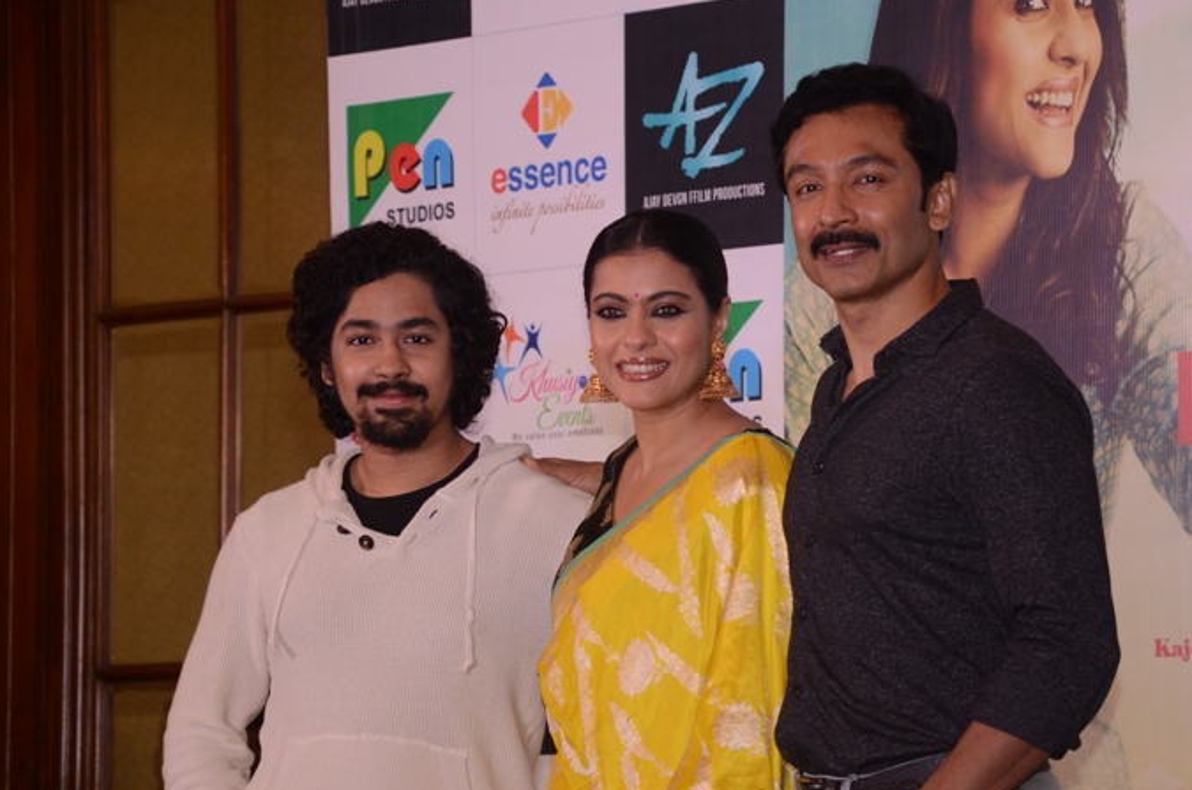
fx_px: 6165
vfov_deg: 7.3
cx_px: 698
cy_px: 406
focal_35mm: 187
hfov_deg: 11.0
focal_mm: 105
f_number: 5.6
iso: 800
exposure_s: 1/200
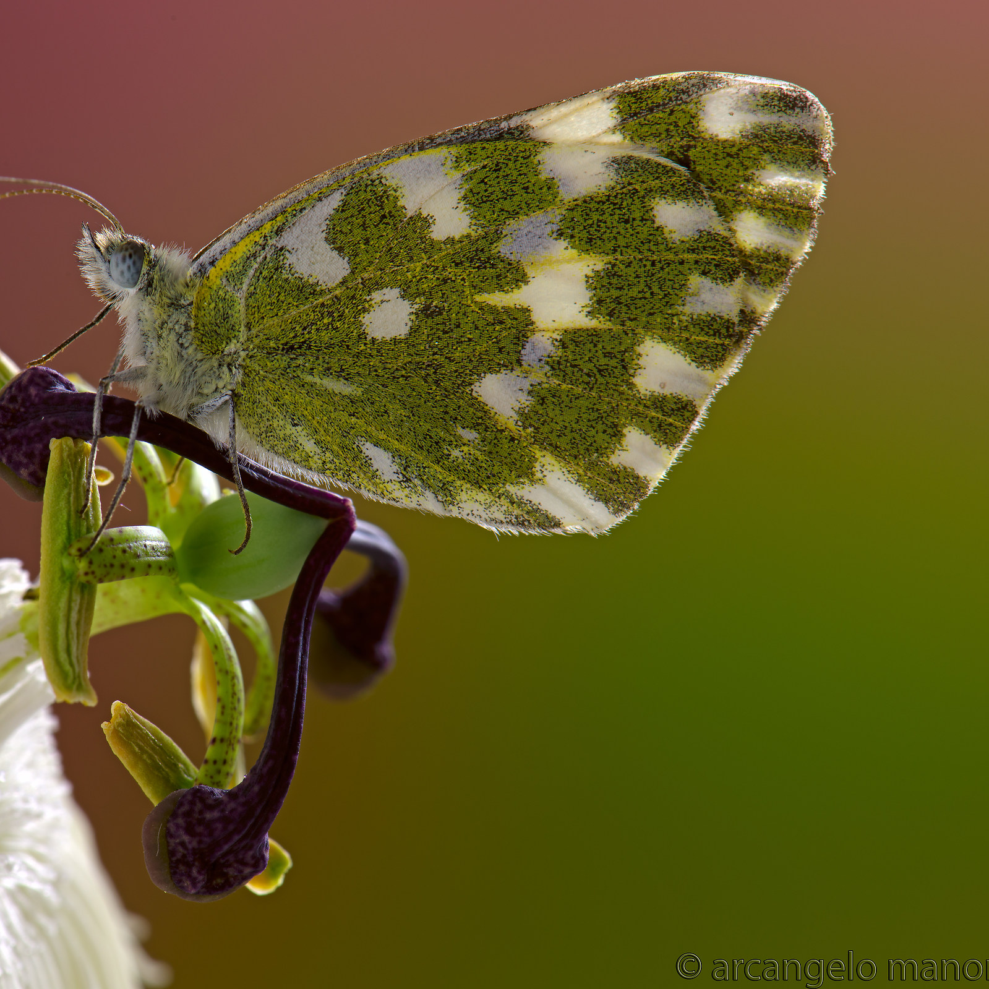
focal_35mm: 134
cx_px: 297
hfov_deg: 13.0
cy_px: 494
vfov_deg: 13.0
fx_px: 4331
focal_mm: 105
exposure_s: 4
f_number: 18
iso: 31
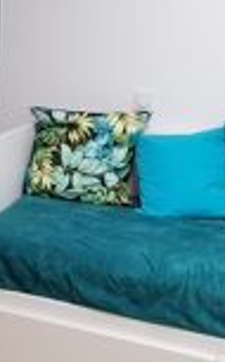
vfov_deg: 25.9
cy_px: 155
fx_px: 789
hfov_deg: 16.1
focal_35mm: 80
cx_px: 31
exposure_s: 1/33.3
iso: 200
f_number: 1.8
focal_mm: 4.75
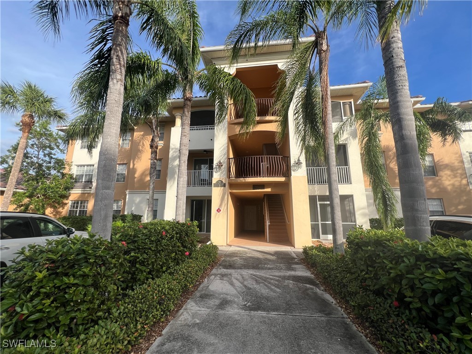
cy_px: 177
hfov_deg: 106.2
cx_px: 236
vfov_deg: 89.9
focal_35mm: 13
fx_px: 177
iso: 32
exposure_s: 1/911
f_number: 1.8
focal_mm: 1.57
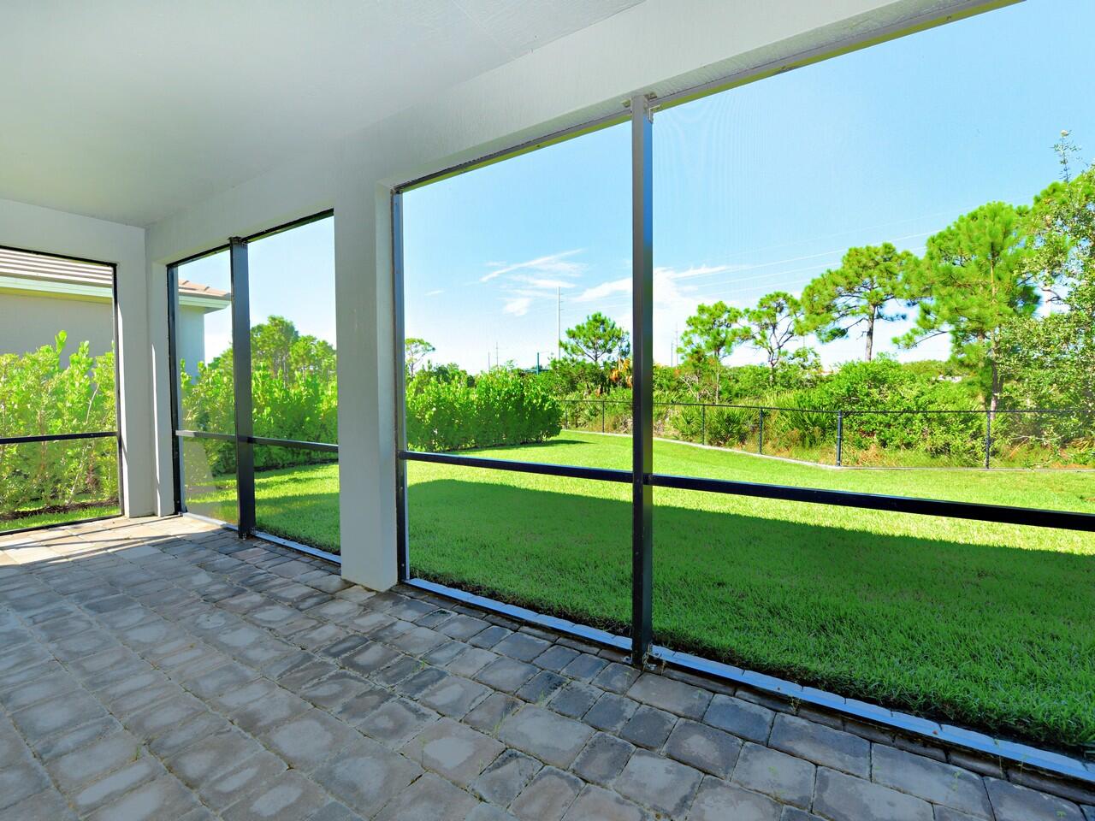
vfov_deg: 85.7
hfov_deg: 102.1
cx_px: 548
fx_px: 443
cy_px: 410
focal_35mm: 14
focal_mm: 14
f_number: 5.6
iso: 500
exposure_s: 1/125
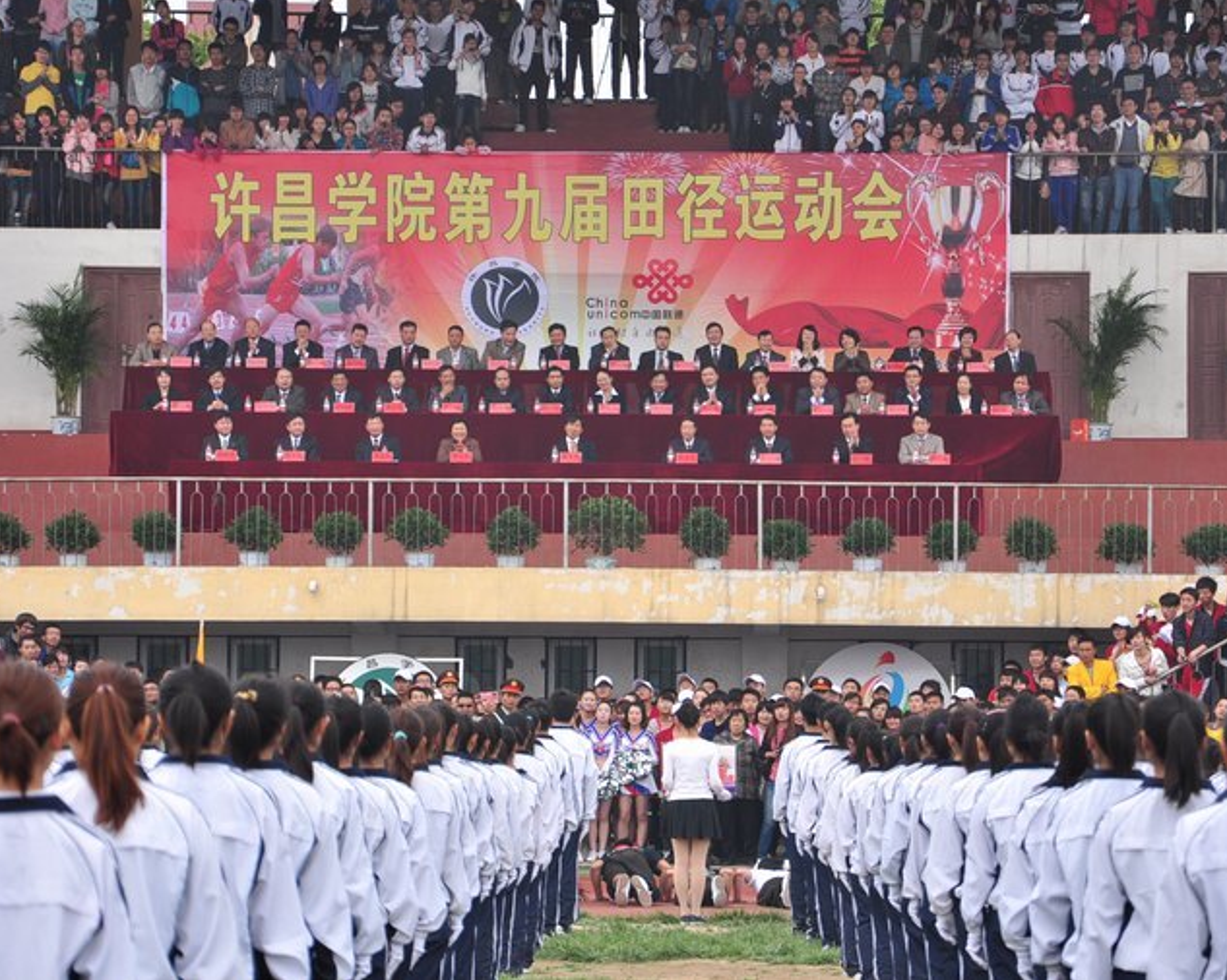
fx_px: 6774
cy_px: 468
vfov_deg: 8.3
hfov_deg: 10.3
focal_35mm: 187
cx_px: 543
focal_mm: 105
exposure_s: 1/200
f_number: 6.3
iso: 200
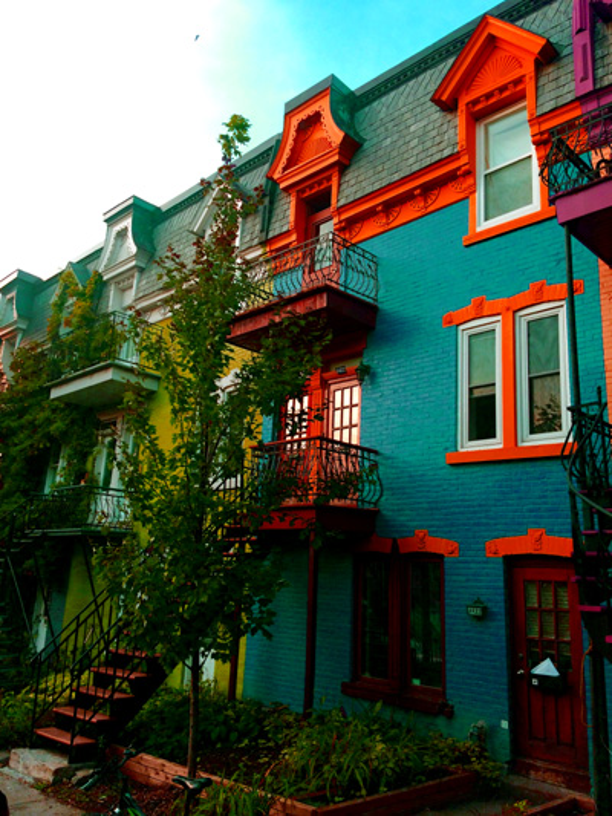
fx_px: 683
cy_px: 408
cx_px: 306
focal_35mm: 29
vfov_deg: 61.6
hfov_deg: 48.2
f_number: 2.2
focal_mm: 4.15
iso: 64
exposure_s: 1/120
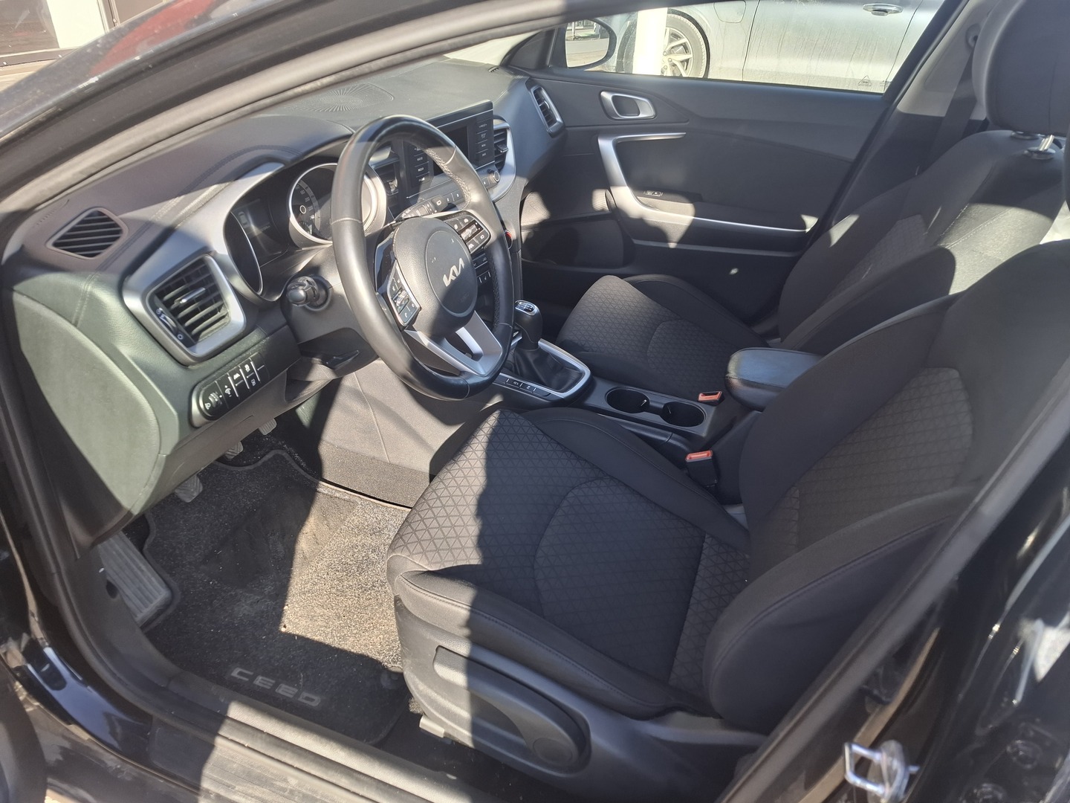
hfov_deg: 73.9
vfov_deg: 58.9
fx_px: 711
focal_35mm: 23
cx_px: 535
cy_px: 402
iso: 50
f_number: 1.8
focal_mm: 5.54
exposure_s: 1/122
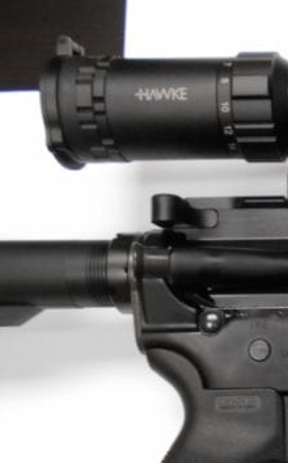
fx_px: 755
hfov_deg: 18.2
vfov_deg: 33.1
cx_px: 479
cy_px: 366
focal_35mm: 60
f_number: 3.2
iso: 320
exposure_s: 1/30
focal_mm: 4.6
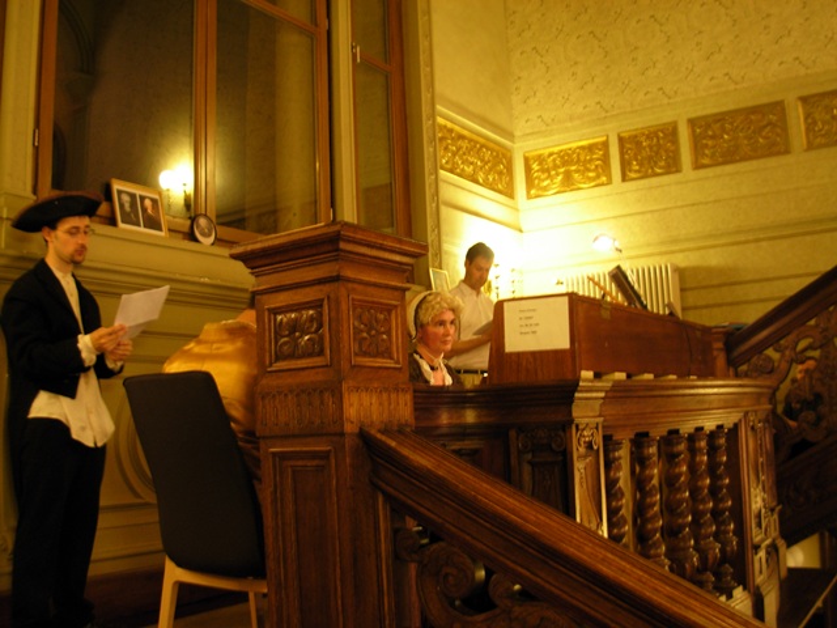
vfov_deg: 37.7
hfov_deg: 49.0
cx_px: 418
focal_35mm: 38
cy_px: 314
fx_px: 919
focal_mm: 6.3
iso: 145
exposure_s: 1/4
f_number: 2.9
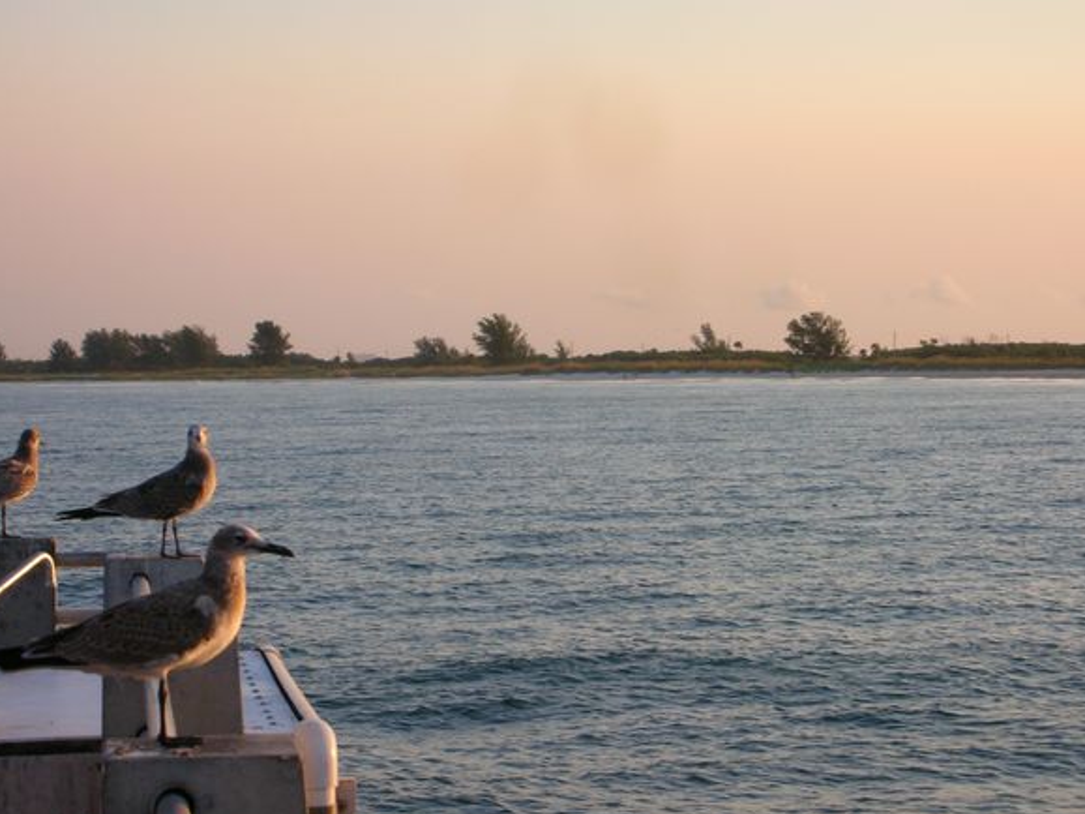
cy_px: 418
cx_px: 500
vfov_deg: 12.8
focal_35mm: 116
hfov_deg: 17.0
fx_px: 3635
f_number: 5.4
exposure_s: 1/109
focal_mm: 17.4
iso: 50
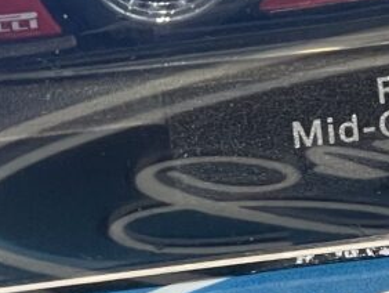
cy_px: -152
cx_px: 635
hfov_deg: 6.9
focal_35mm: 283
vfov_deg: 5.2
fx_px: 3183
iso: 160
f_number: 2
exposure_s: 1/120
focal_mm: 6
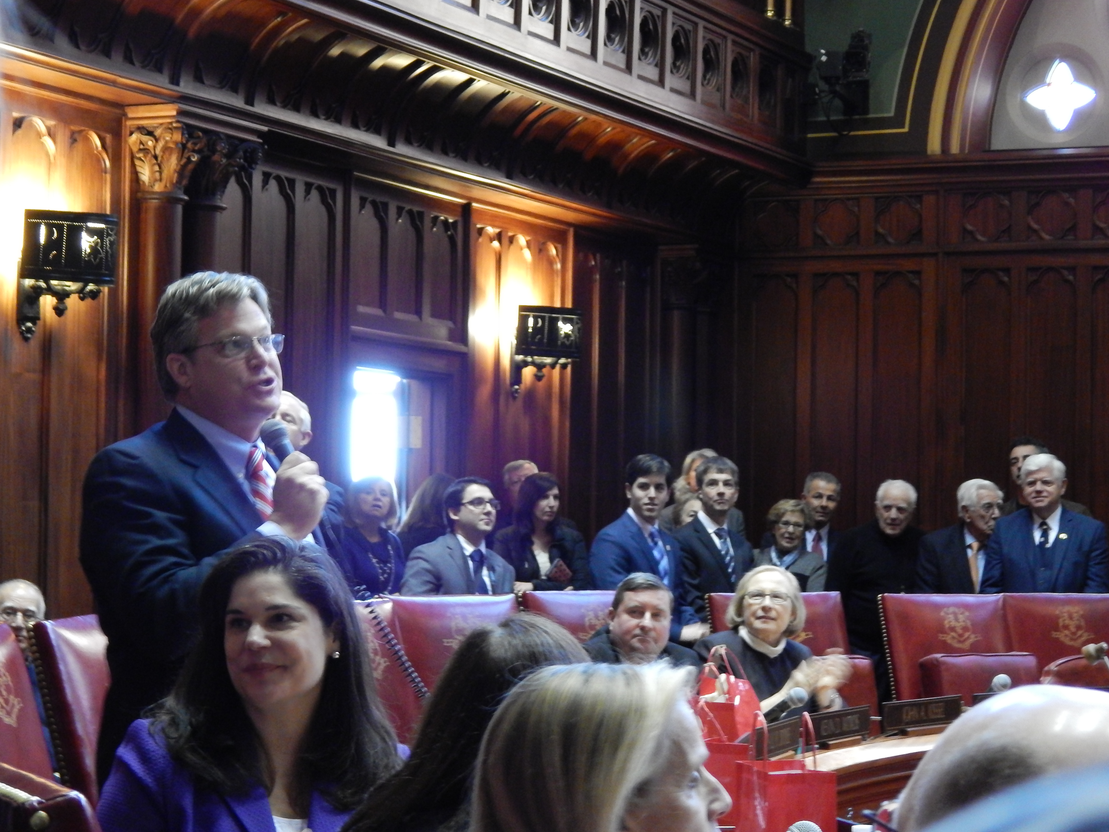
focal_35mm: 86
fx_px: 2755
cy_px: 416
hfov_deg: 22.8
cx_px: 554
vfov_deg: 17.2
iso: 800
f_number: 4.3
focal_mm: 15.3
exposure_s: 1/15
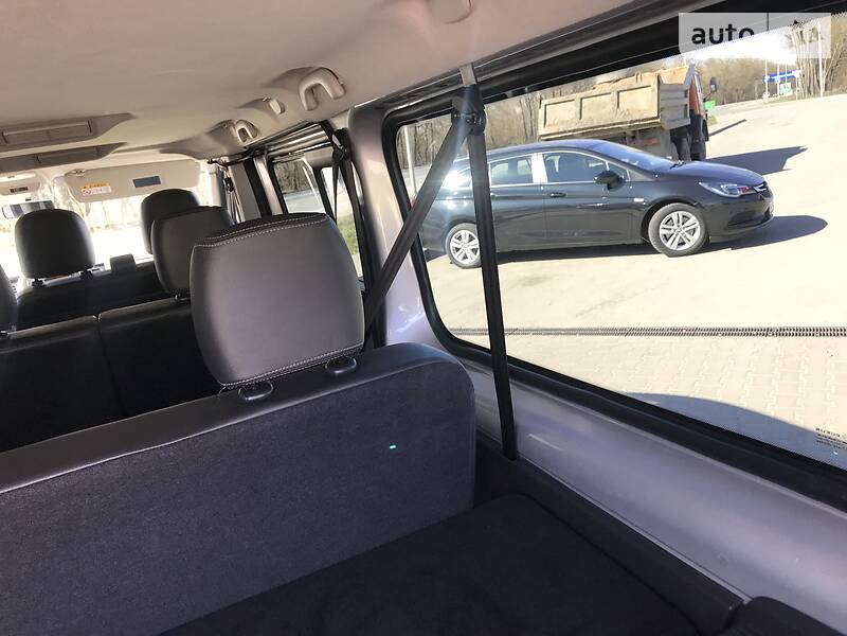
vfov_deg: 49.7
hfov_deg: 63.4
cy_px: 318
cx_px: 424
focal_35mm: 28
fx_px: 685
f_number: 1.8
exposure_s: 1/90
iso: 32
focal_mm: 4
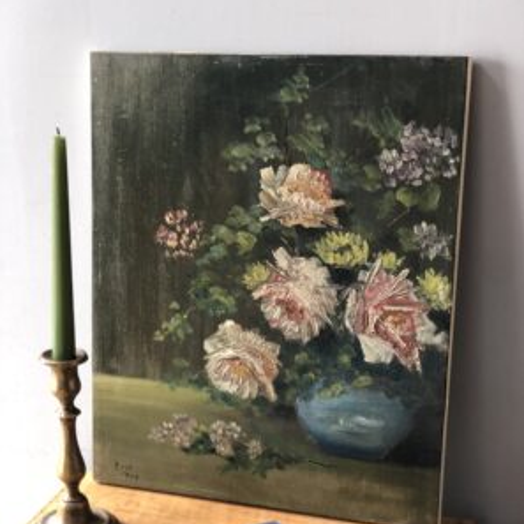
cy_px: 346
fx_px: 1062
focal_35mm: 62
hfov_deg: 27.7
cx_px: 263
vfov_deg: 27.6
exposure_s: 1/24
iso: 125
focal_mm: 6
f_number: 2.4
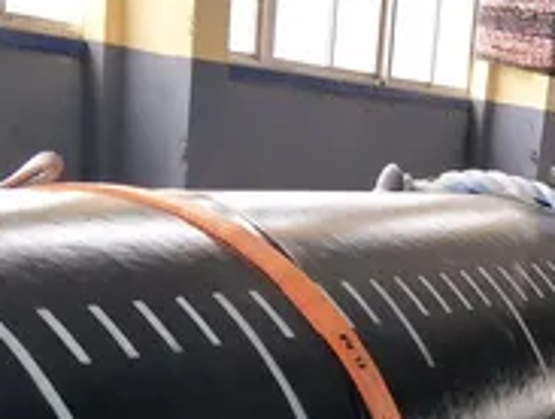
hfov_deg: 25.2
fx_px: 1157
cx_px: 600
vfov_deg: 18.4
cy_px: 613
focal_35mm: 72
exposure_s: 1/33
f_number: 1.7
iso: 213
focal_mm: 3.79
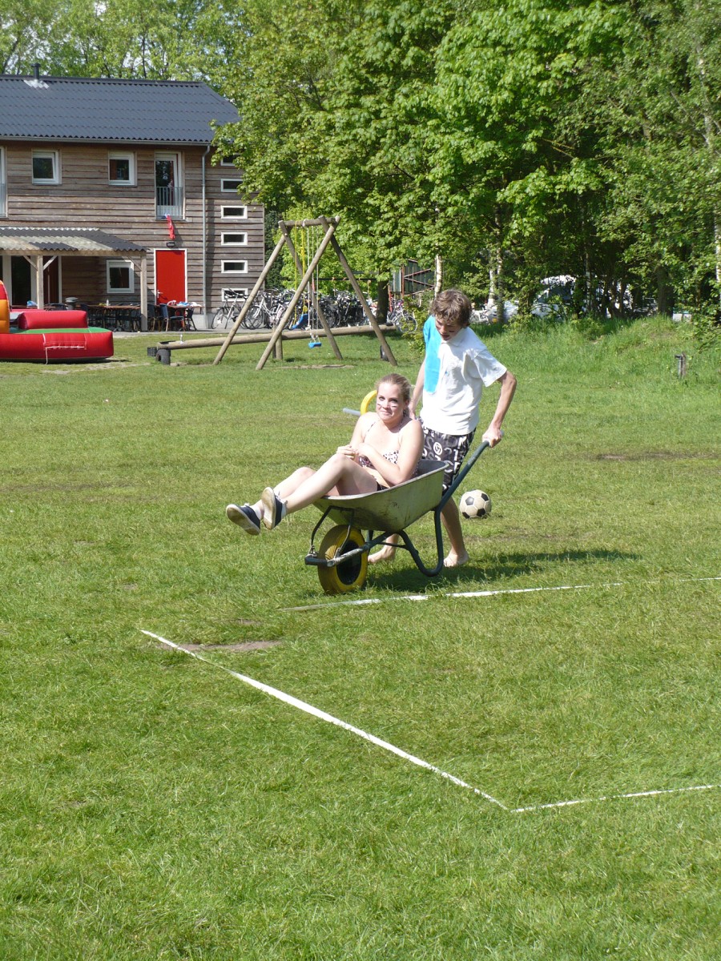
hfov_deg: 16.8
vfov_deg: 22.3
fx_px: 2444
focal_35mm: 88
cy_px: 480
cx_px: 360
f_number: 3.4
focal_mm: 14.5
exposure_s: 1/640
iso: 100
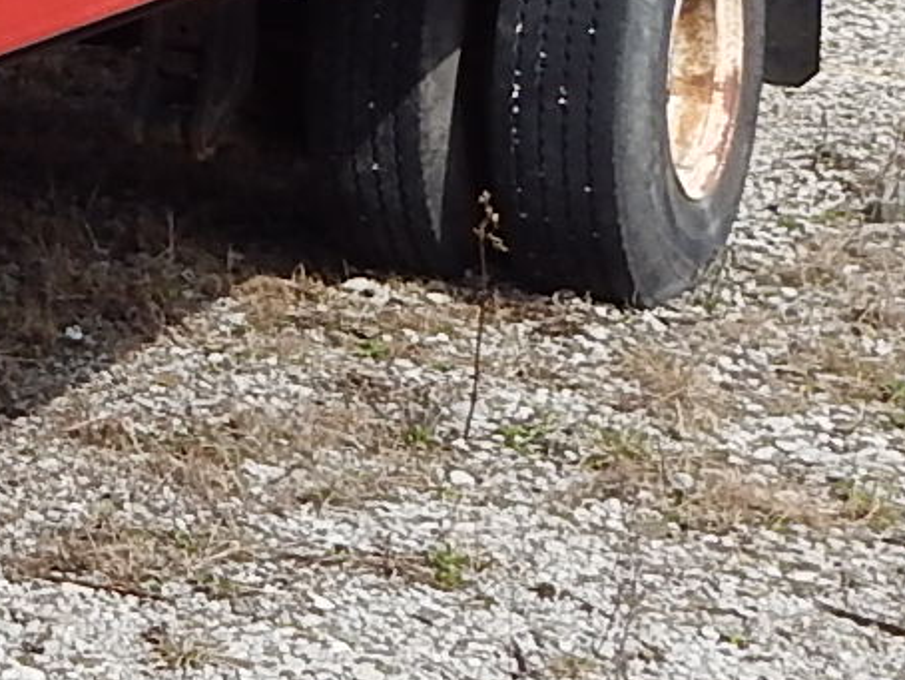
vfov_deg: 12.6
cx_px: -983
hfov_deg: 14.0
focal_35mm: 115
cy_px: -148
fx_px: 3008
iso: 125
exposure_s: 1/400
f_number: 6
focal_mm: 4
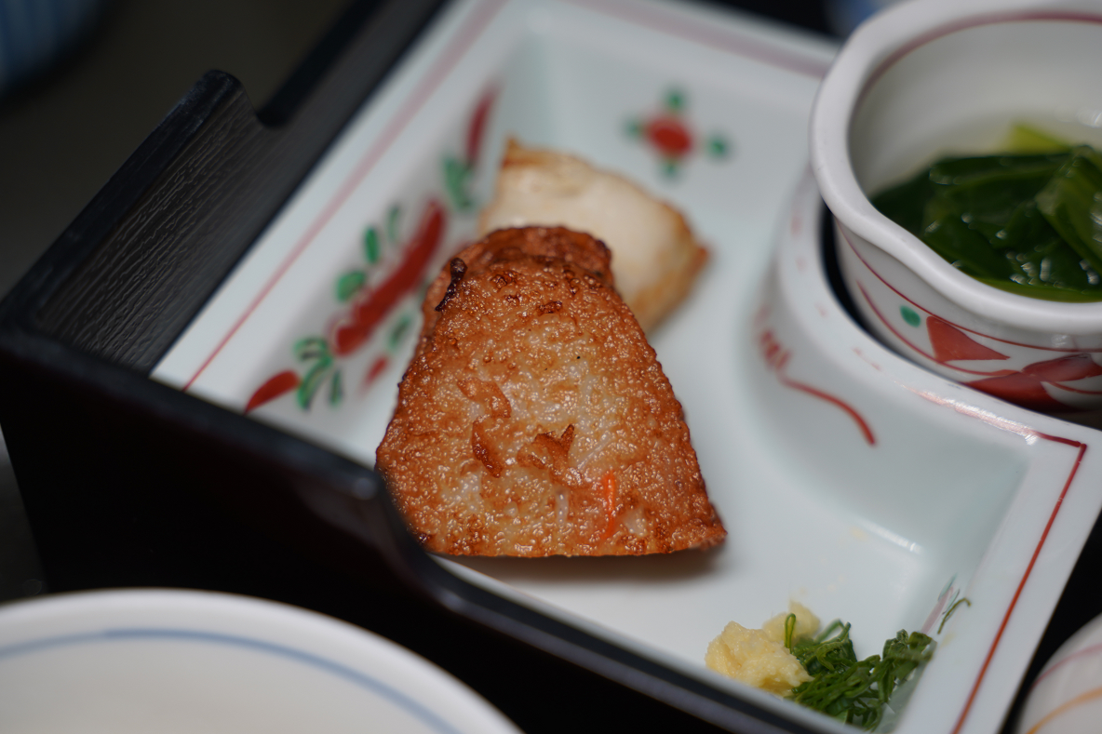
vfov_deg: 17.9
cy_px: 367
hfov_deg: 26.7
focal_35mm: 76
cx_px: 555
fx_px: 2326
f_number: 4
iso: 100
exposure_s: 1/80
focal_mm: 75
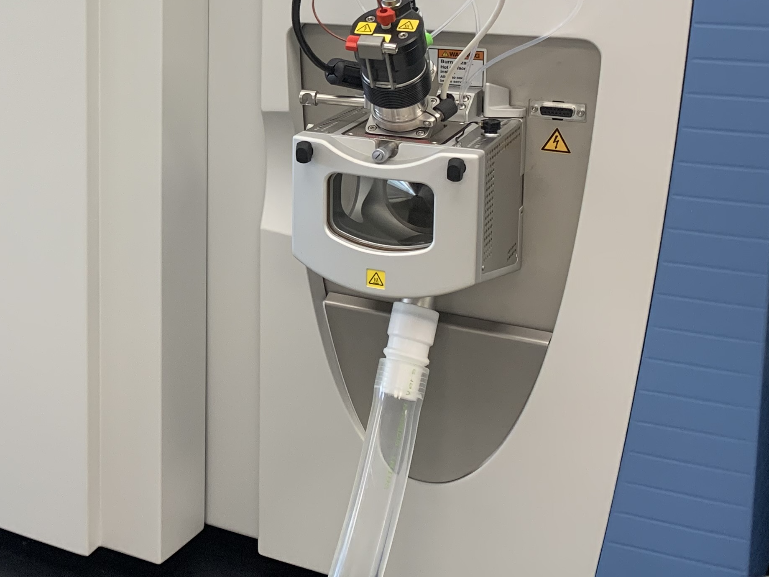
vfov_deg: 24.9
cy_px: 51
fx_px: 1266
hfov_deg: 31.7
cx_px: 41
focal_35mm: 57
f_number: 1.8
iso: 80
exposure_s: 1/120
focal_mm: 4.25
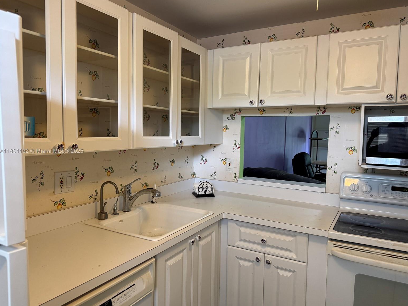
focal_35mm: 25
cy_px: 151
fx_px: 295
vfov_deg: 54.9
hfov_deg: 69.4
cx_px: 211
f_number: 1.78
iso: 200
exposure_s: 1/60
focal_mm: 6.76
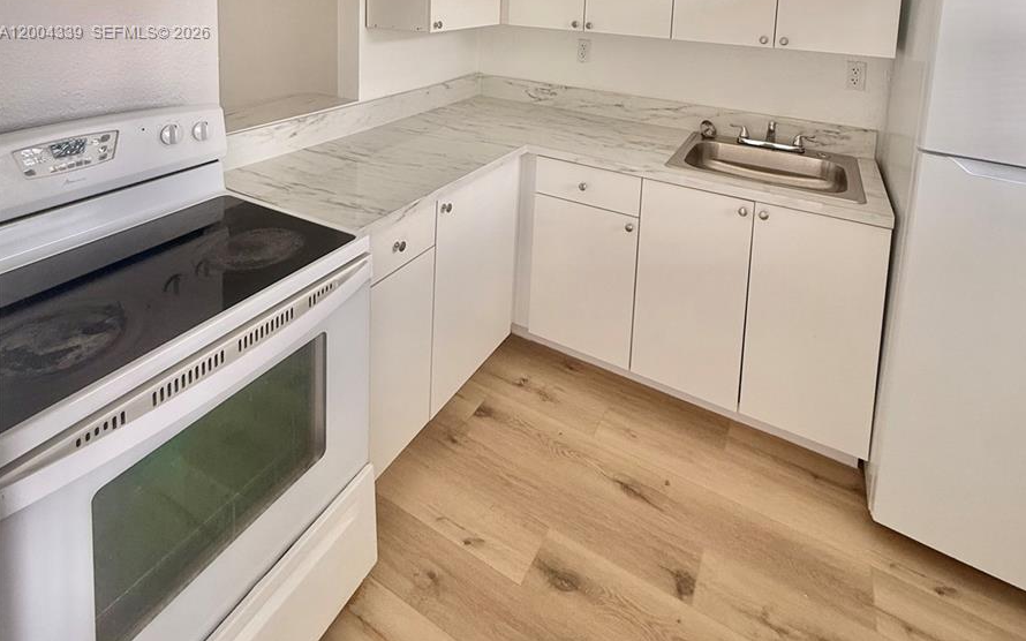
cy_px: 33
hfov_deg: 85.1
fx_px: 559
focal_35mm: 20
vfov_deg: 50.8
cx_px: 514
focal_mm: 2.22
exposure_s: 1/99
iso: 64
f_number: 2.2
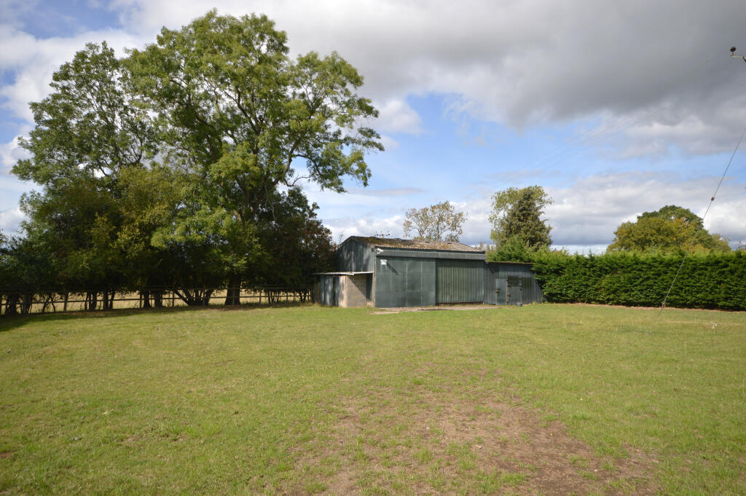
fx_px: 435
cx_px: 373
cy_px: 248
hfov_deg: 81.2
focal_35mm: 21
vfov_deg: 59.4
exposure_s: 1/320
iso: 100
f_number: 8
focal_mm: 14
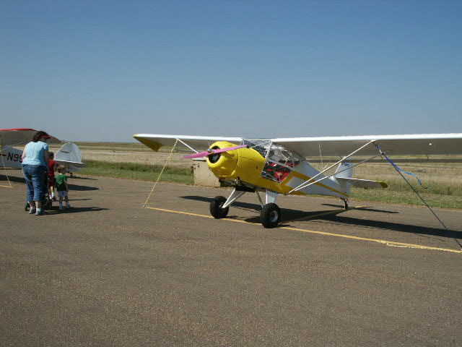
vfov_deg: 40.7
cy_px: 174
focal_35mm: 35
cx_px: 231
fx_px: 467
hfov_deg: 52.6
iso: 64
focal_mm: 7.2
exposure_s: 1/500
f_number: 6.7
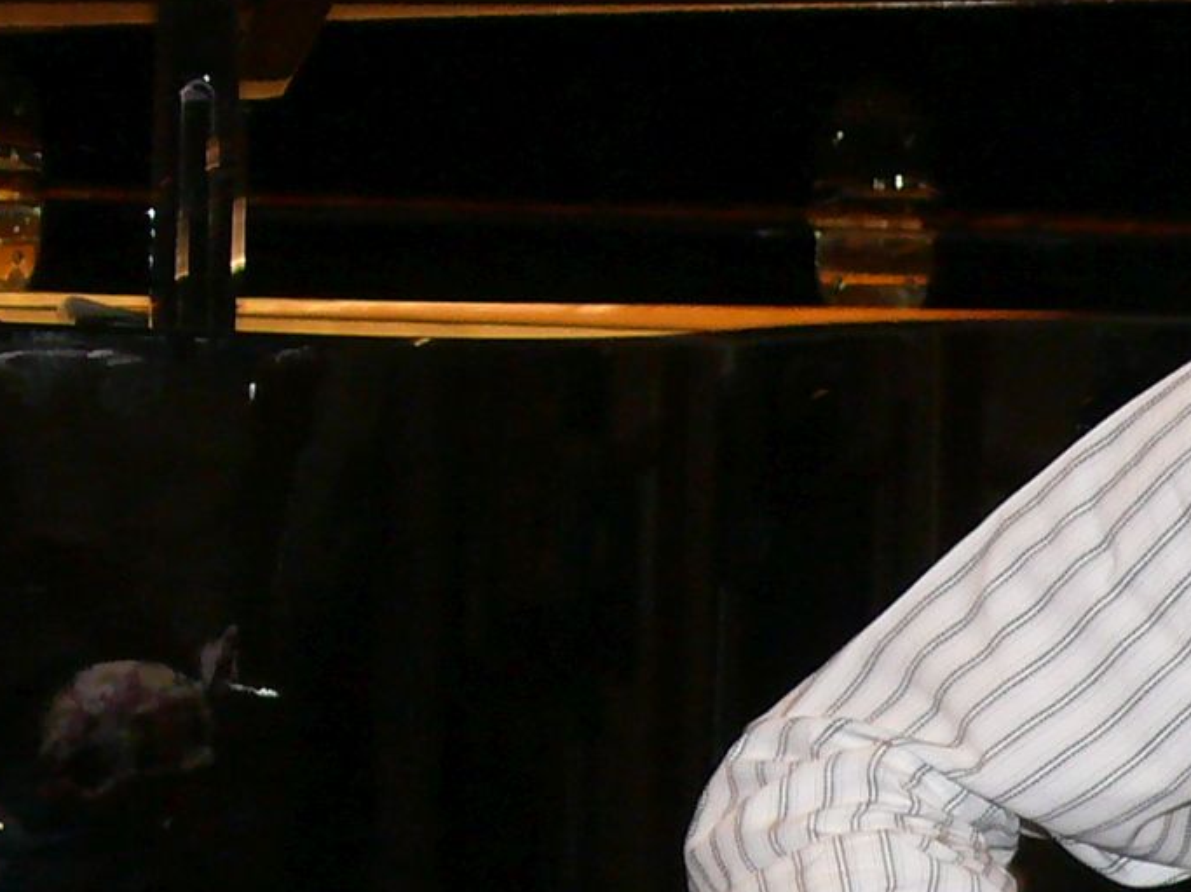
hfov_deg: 8.5
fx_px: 7843
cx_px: 1735
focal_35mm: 228
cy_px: 657
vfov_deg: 6.5
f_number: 3.2
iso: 200
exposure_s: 1/30
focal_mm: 11.6
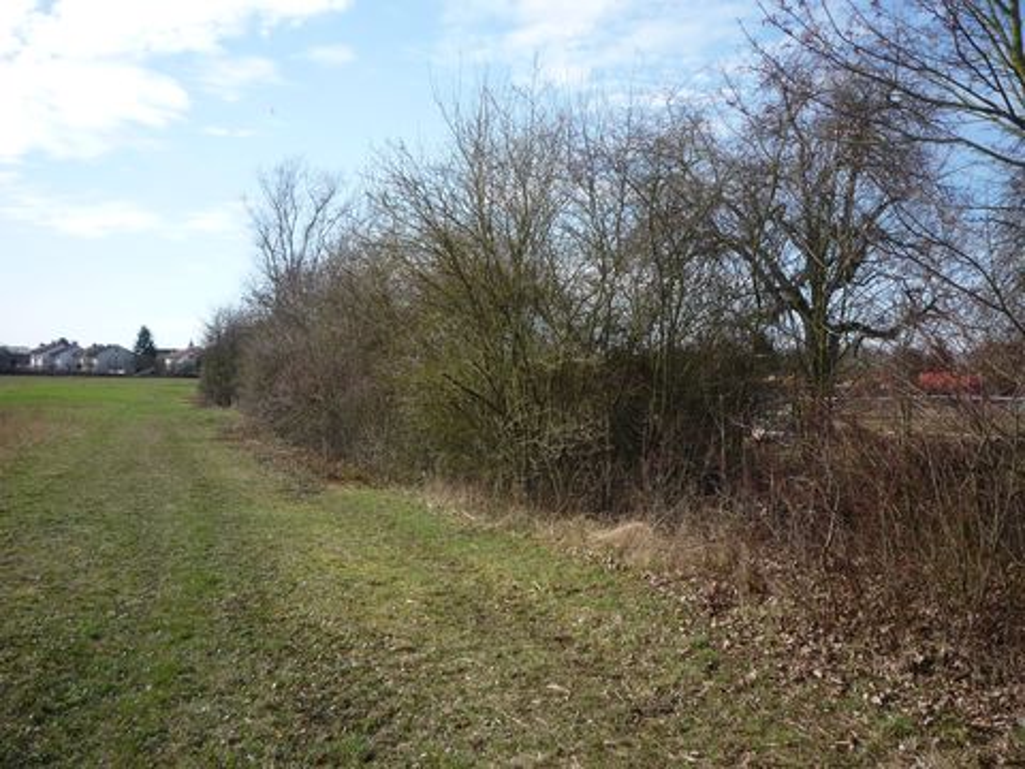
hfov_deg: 56.8
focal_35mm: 32
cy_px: 384
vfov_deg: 44.2
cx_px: 512
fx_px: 948
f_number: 4.5
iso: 100
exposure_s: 1/400
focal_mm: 5.2
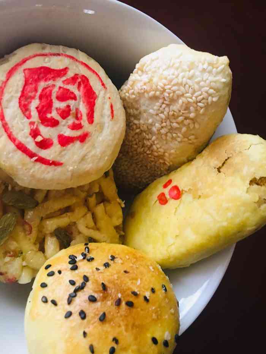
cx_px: 133
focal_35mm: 29
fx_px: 297
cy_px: 177
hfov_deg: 48.2
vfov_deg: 61.7
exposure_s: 1/10
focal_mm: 4.15
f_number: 2.2
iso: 100
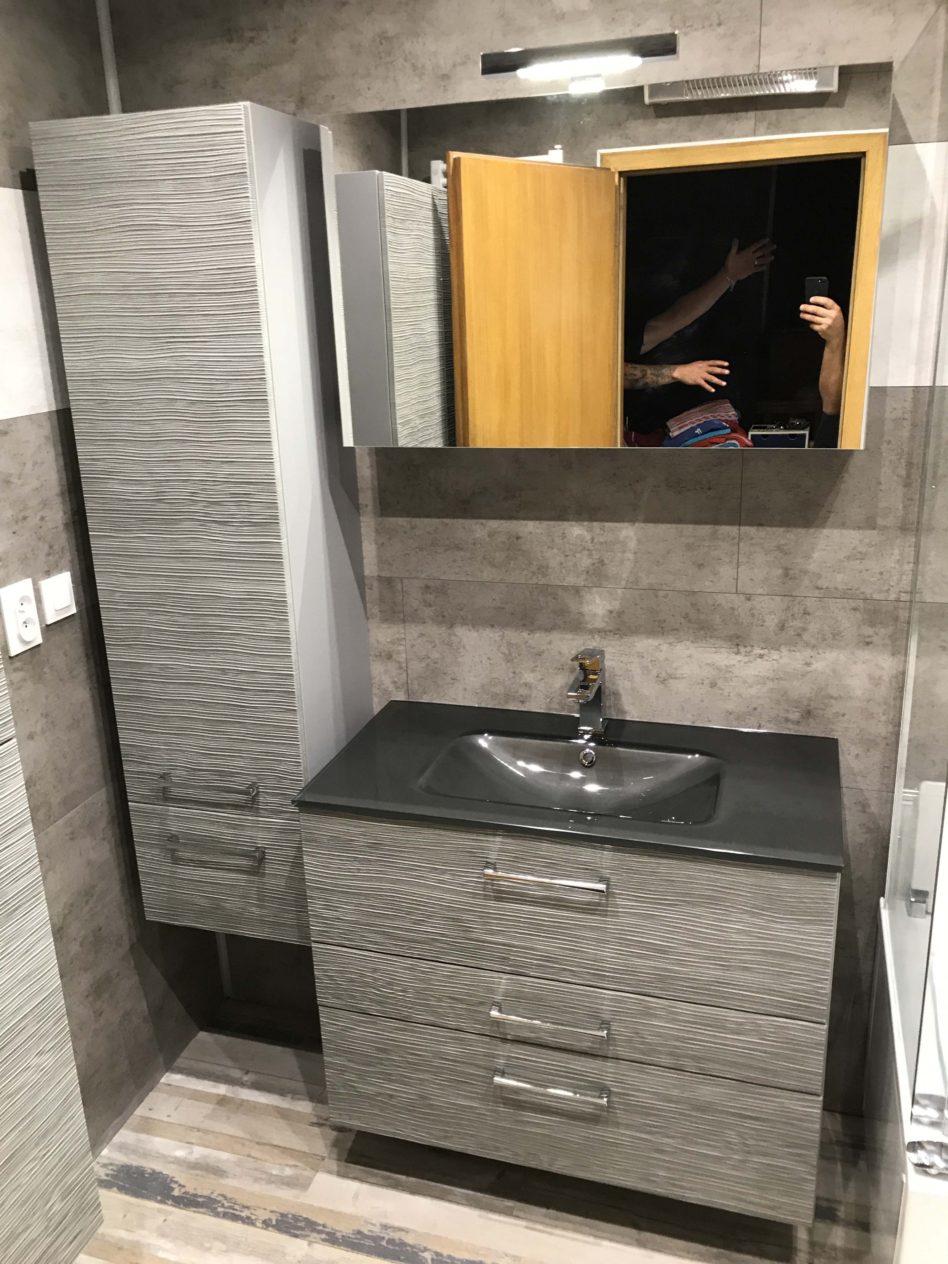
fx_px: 1022
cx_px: 474
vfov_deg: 63.4
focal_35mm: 28
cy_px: 632
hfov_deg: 49.7
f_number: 1.8
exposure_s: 1/17
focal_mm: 3.99
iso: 50
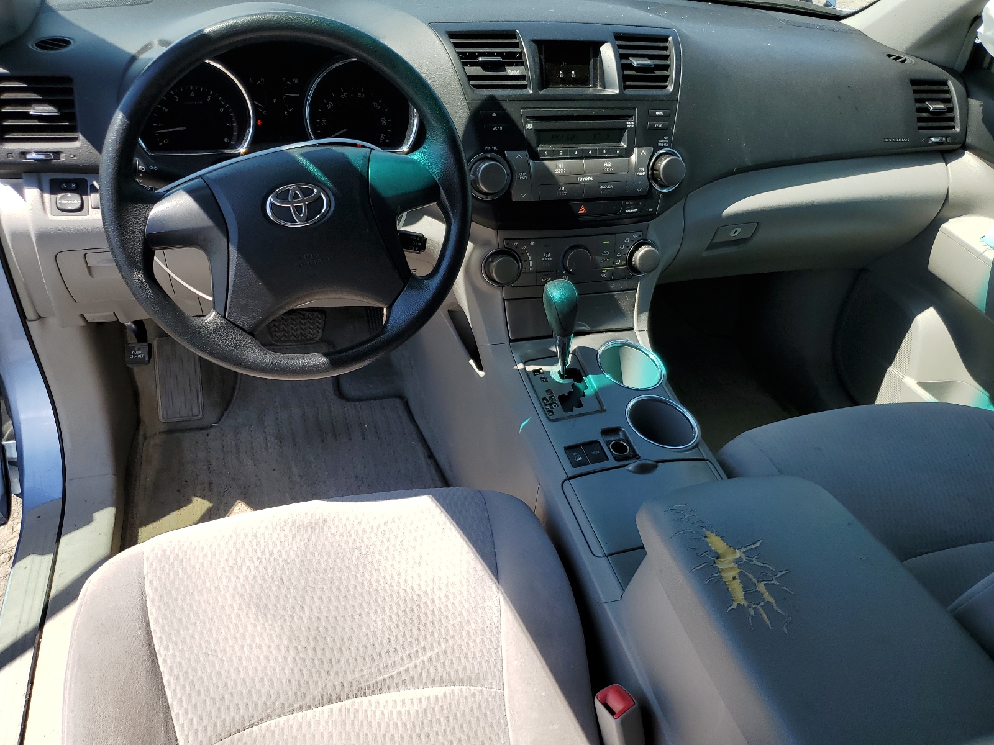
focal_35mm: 26
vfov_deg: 53.1
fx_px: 747
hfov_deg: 67.3
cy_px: 372
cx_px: 497
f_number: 1.5
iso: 50
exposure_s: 1/1250
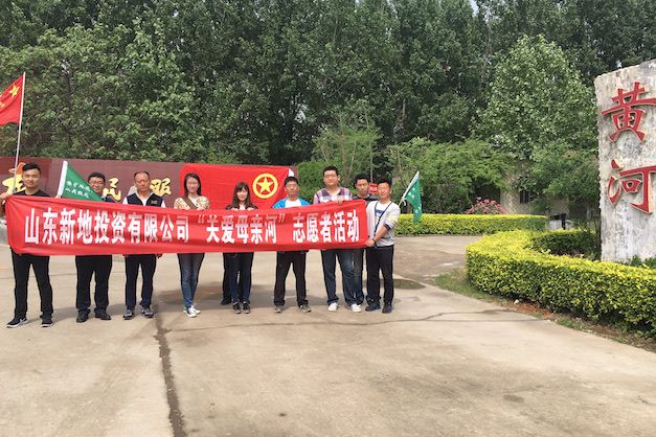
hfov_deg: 60.3
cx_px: 320
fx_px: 565
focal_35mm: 31
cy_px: 205
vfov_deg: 42.3
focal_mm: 4.15
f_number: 2.2
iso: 25
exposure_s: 1/1115
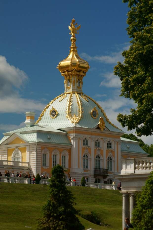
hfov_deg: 8.3
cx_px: 76
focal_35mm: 165
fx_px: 1052
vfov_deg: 12.5
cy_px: 115
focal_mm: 110
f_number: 9
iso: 200
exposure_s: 1/500
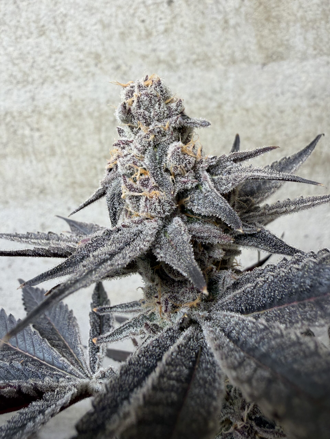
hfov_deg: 56.8
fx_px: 305
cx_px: 165
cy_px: 220
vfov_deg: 71.6
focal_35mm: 24
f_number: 2.2
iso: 50
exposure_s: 1/467
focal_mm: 2.22
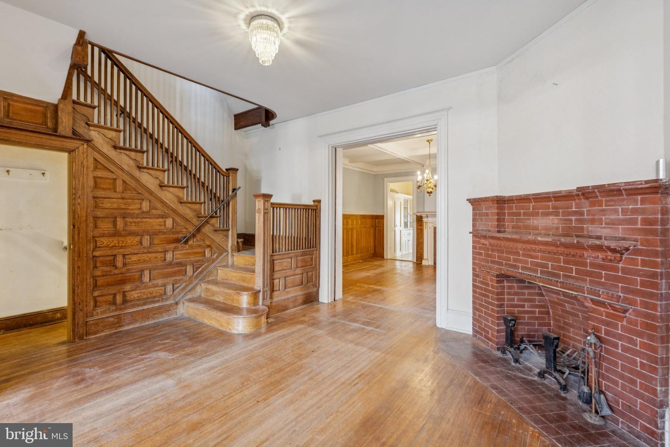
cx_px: 335
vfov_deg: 73.7
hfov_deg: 96.7
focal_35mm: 16
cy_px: 224
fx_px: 298
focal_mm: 16
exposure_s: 1/5
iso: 1000
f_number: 9
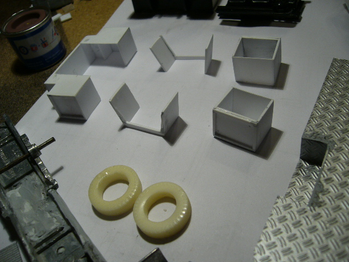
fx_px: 353
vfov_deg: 40.7
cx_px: 174
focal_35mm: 35
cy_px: 131
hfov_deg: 52.6
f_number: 2.8
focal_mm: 5.8
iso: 80
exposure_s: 1/30
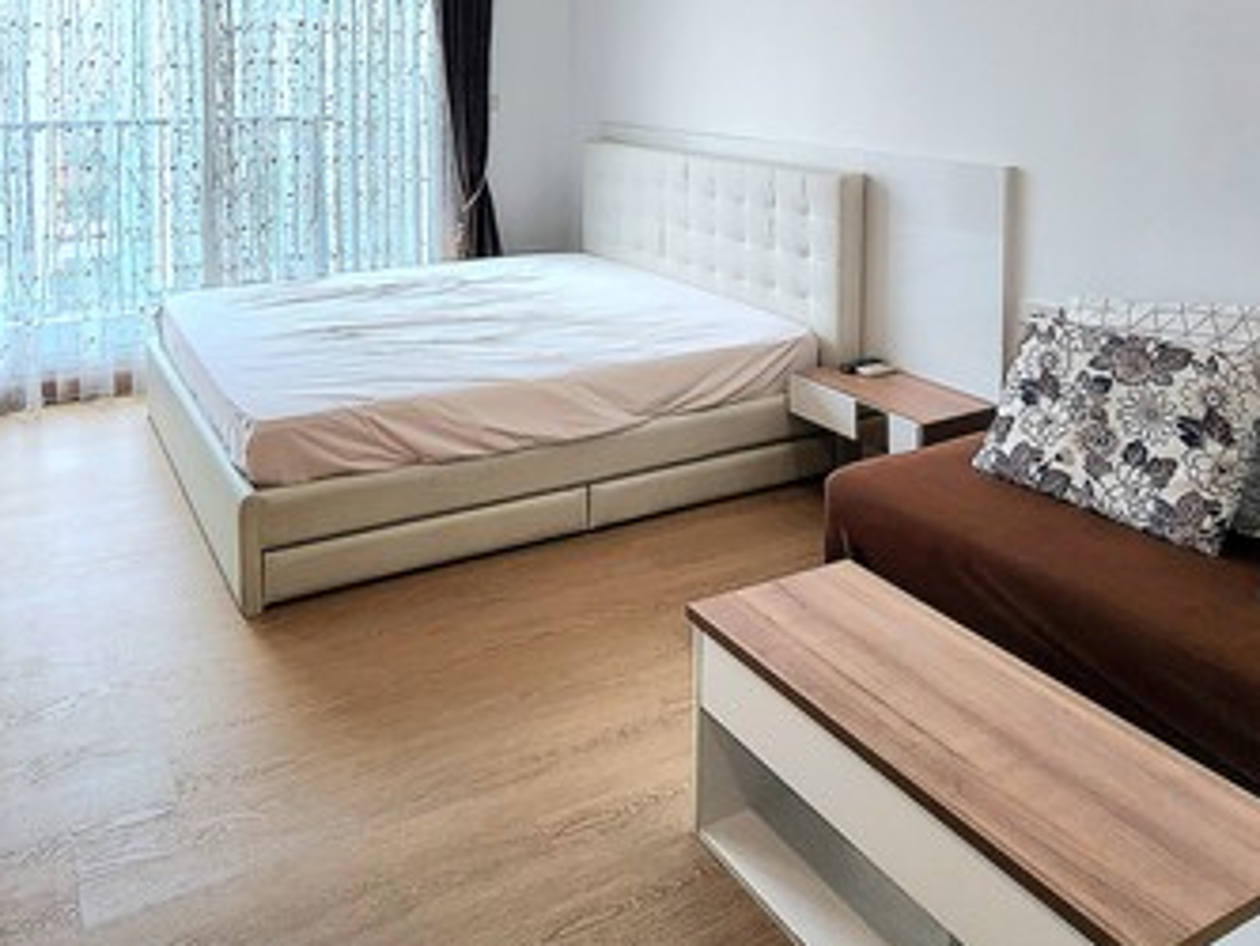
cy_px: 91
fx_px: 910
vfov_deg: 48.9
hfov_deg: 67.9
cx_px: 443
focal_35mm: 25
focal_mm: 2.2
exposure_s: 1/50
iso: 64
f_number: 2.2
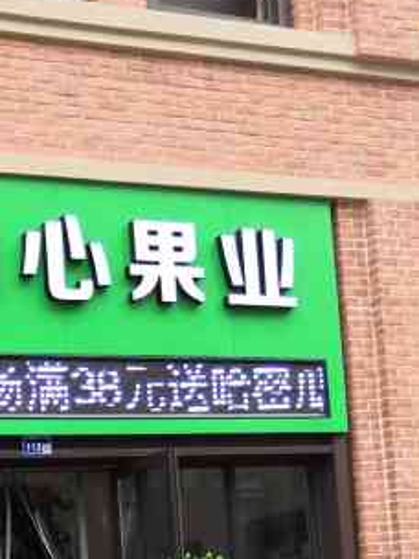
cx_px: -4
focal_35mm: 83
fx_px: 1340
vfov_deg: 22.2
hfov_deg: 17.4
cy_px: 624
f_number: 1.8
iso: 200
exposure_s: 1/909
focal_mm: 3.95
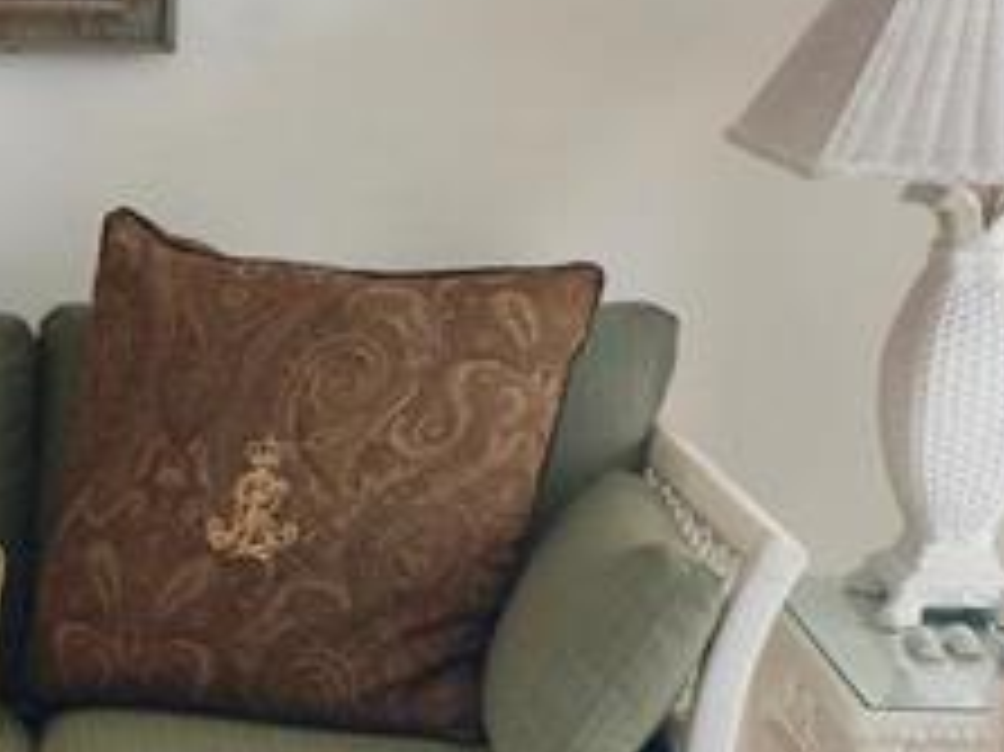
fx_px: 3855
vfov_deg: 11.0
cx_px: -9
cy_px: 757
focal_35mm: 133
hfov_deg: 14.6
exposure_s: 1/60
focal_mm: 4.15
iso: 32
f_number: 2.2
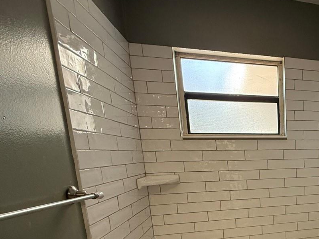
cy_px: 202
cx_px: 311
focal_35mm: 28
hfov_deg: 52.1
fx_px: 258
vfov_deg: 46.3
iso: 250
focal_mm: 2.22
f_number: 2.2
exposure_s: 1/99
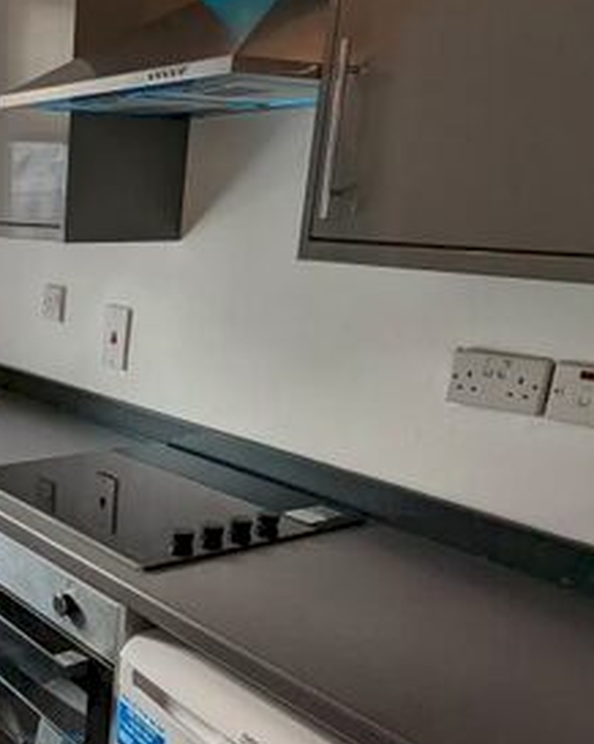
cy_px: 486
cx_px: -45
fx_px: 880
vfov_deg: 45.2
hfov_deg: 33.1
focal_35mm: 40
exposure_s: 1/100
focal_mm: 2.35
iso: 71
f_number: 2.2
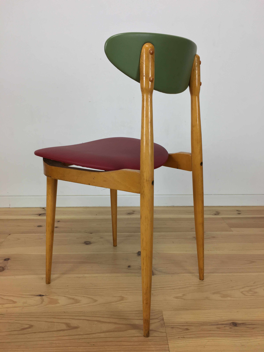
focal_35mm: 29
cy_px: 176
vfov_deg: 61.7
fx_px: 295
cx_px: 132
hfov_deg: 48.2
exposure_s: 1/33
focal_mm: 4.15
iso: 40
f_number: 2.2
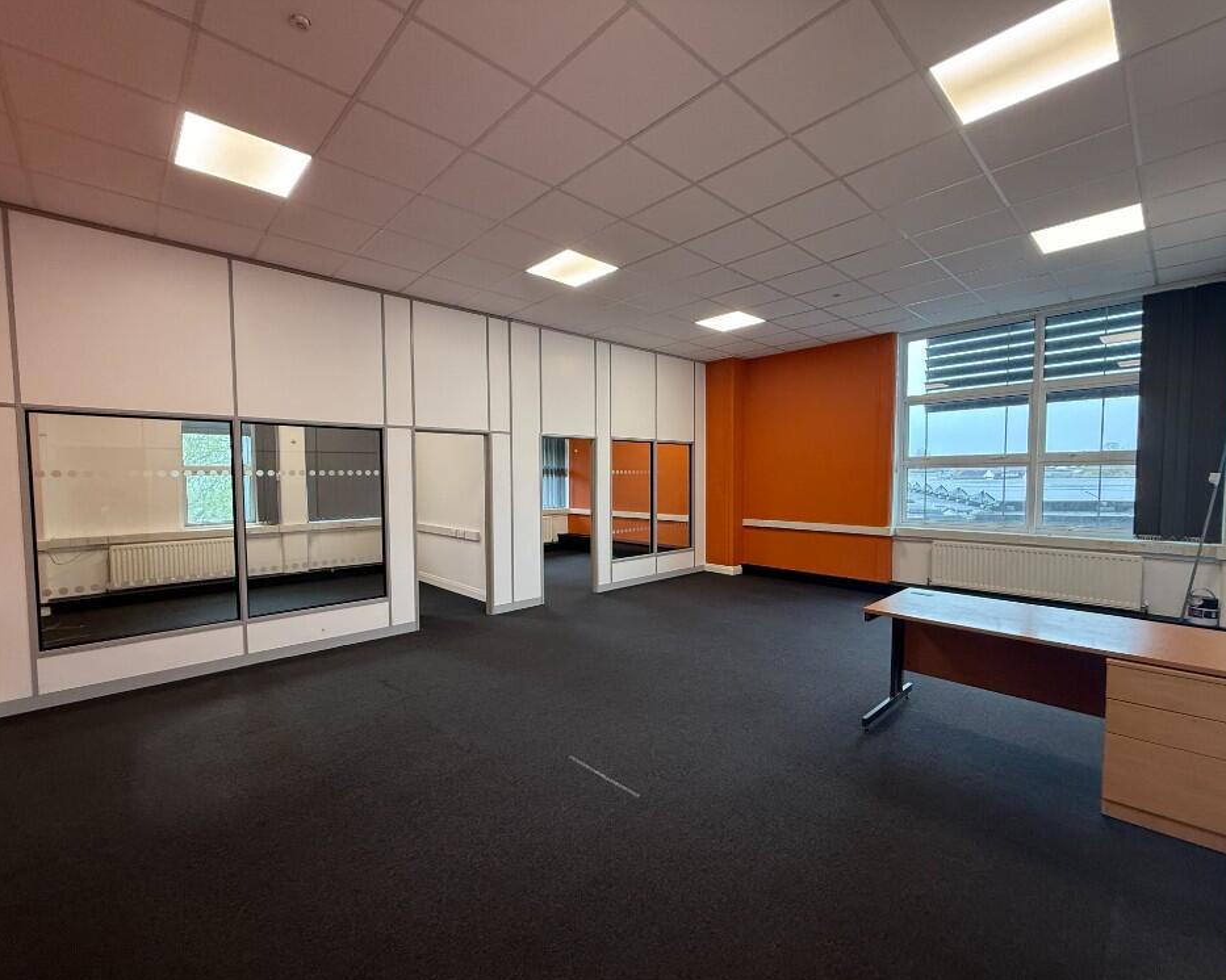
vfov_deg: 84.0
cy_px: 502
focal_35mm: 15
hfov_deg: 96.7
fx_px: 544
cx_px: 585
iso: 200
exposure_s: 1/100
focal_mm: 2.22
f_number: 2.2
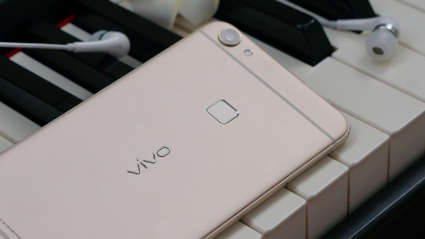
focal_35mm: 117
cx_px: 183
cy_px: 155
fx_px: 1318
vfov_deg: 10.3
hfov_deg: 18.3
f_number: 6.3
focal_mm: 50
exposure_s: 1/400
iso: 200
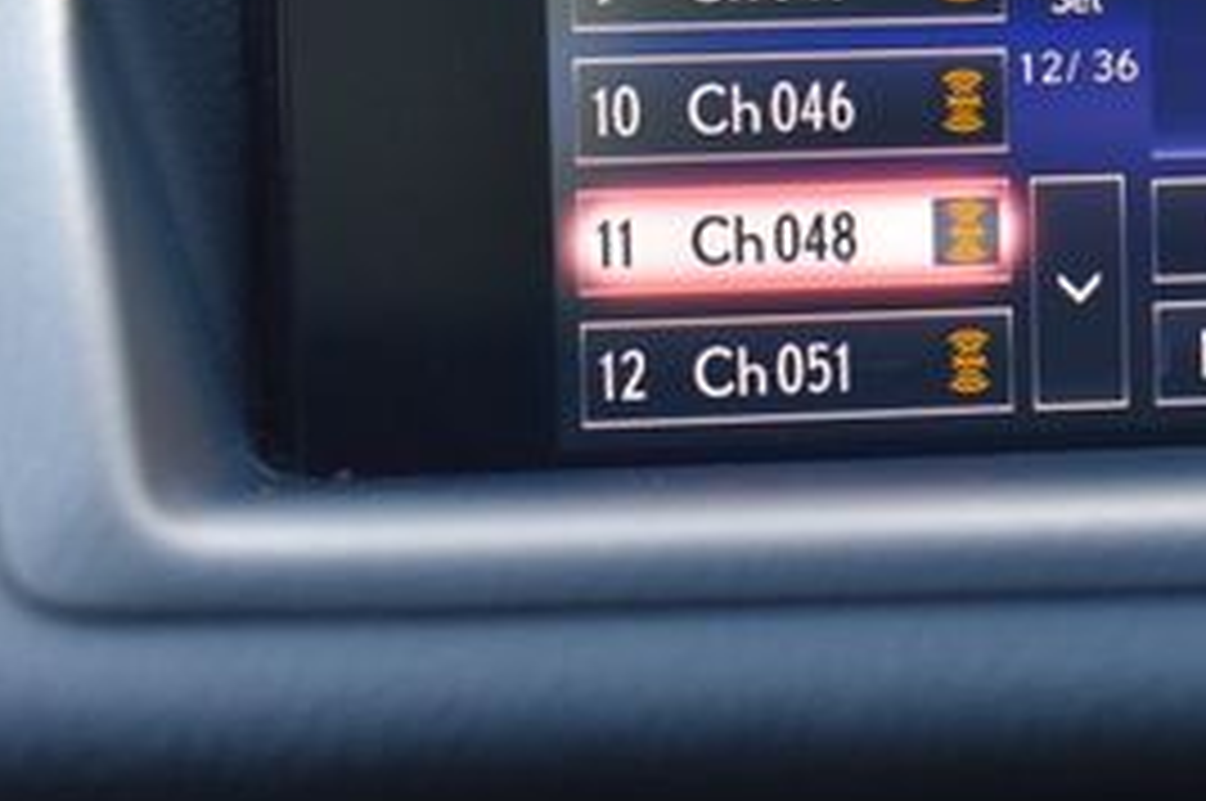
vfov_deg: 6.9
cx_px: 1354
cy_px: 310
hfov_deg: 10.3
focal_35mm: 197
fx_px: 6598
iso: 400
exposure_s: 1/30
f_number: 7.1
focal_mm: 55
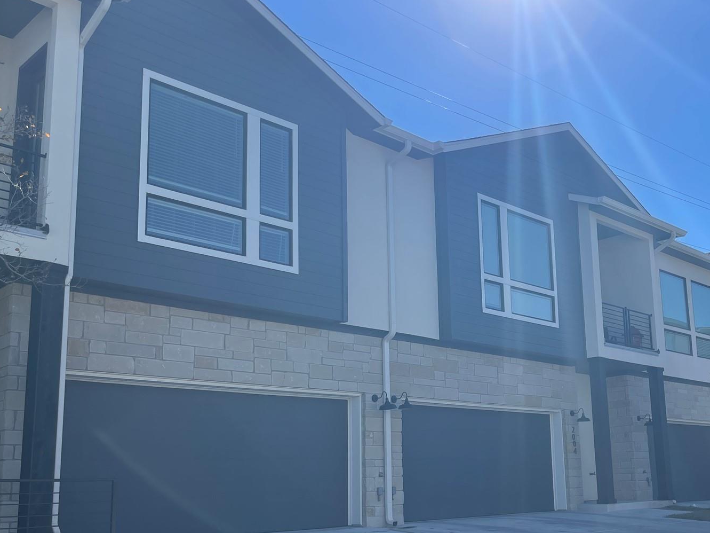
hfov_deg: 46.2
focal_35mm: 40
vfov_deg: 35.7
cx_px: 464
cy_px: 337
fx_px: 820
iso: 32
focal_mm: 5.1
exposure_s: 1/4202
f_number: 1.6
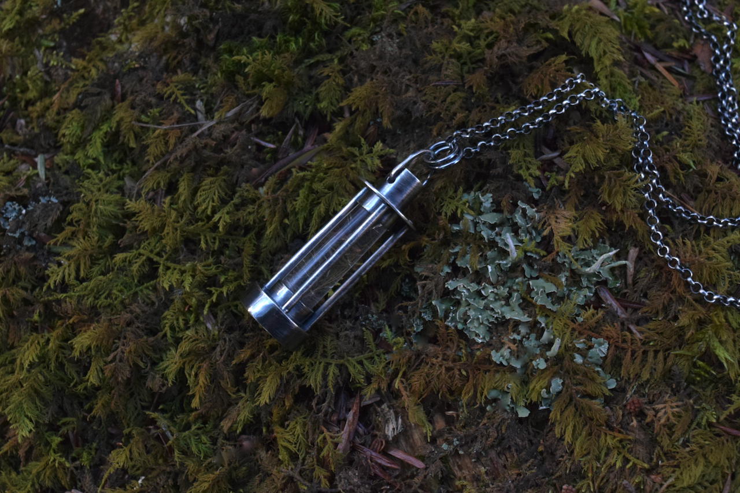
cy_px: 246
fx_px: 678
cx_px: 370
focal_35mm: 33
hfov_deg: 57.2
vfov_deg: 40.0
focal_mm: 22
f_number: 6.3
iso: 1600
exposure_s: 1/250
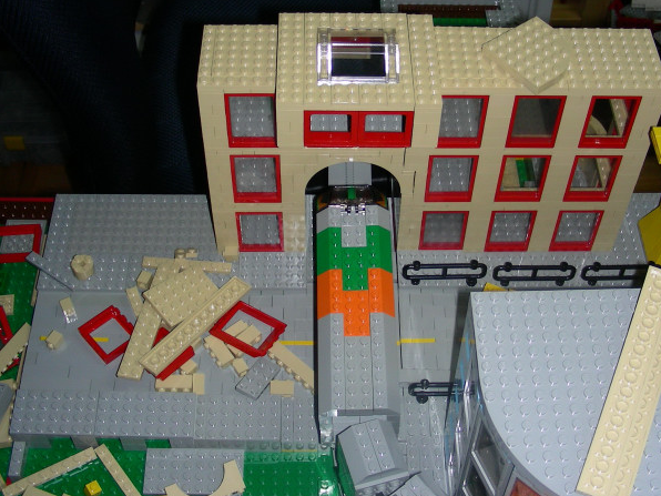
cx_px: 362
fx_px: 974
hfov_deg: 37.5
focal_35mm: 51
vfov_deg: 28.4
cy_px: 171
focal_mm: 6.3
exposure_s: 1/60.1
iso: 50
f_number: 3.5
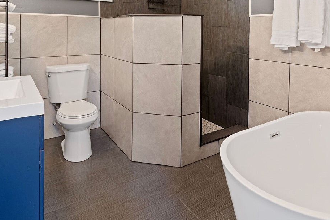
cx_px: 166
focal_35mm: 26
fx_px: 238
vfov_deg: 46.1
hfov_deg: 69.4
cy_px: 34
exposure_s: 1/1.67
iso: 200
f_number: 5
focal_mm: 14
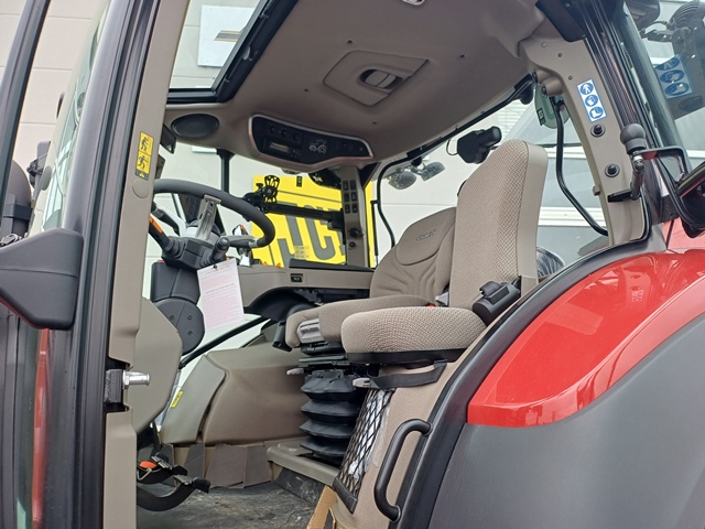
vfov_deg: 54.9
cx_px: 352
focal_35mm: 25
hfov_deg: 69.4
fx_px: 509
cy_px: 264
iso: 50
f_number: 1.8
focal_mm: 4.65
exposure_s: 1/117
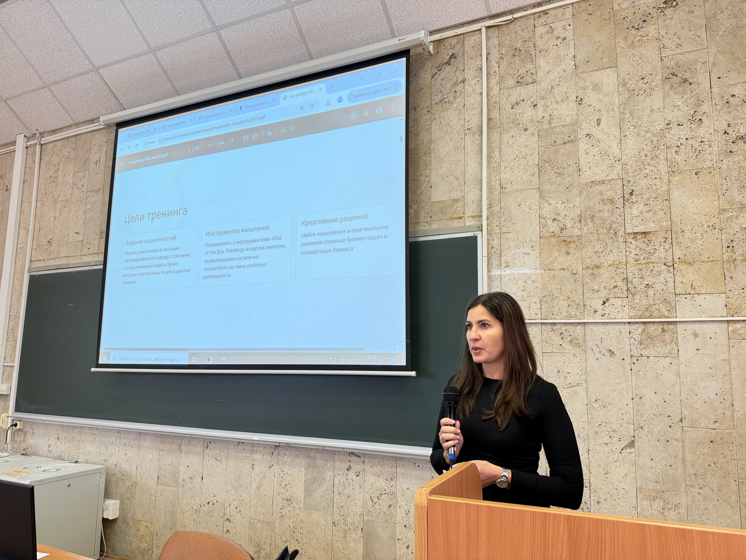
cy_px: 280
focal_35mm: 24
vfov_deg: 56.8
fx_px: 517
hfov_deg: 71.6
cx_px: 373
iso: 160
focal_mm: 6.76
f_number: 1.78
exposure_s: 1/50
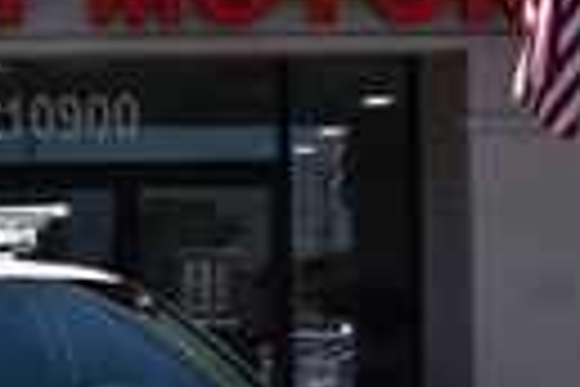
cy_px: 346
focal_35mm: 139
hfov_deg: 14.7
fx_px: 2239
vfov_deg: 9.8
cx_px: 108
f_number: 11
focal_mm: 30
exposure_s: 1/500
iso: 200
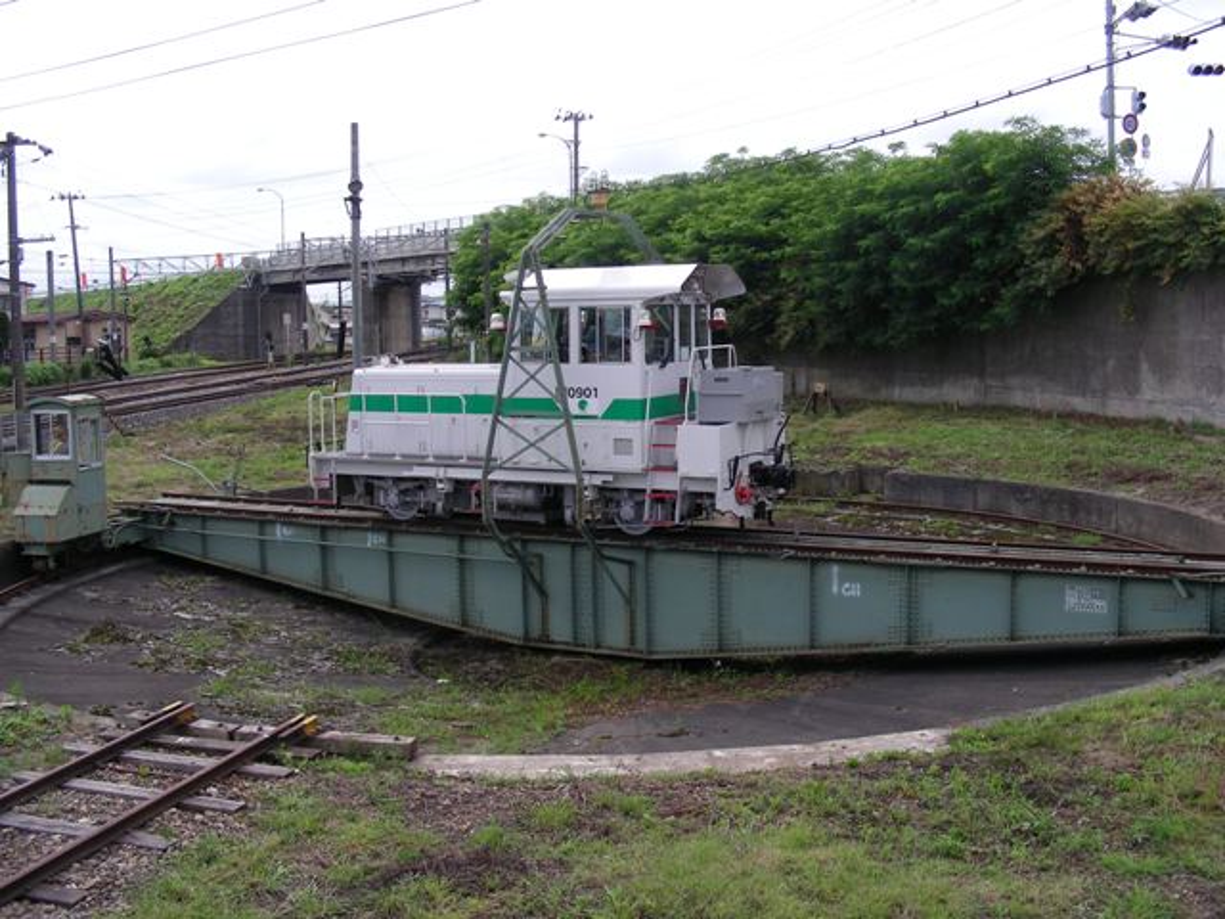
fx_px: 1345
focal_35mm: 38
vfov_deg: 37.7
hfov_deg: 49.0
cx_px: 612
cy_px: 460
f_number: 4
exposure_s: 1/420
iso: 50
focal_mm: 6.3
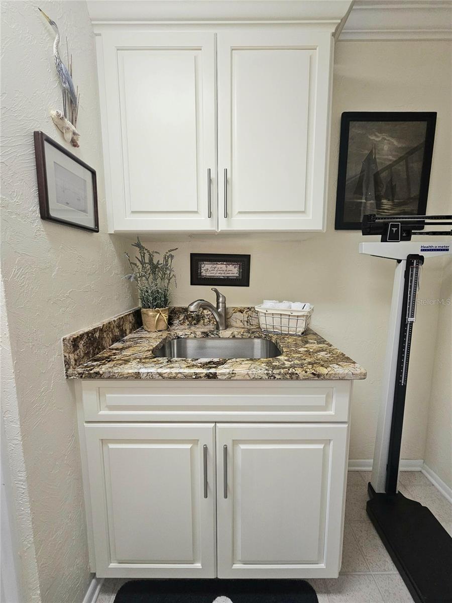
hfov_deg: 89.9
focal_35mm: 13
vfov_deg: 106.2
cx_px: 226
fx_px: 226
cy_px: 302
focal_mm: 2.2
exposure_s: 1/60.2
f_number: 2.2
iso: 200
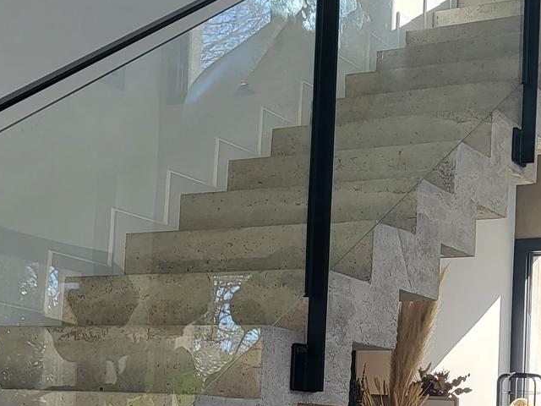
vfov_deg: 18.6
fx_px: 1219
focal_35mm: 78
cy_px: 354
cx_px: 302
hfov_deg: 25.0
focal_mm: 5.4
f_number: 1.8
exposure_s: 1/526
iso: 40
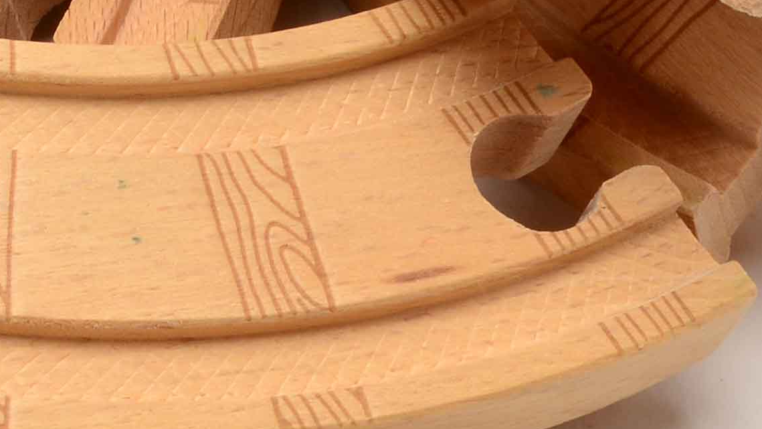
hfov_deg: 11.1
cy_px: -120
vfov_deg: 6.3
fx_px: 3839
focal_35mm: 190
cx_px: -154
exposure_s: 1/160
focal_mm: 28
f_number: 22
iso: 100
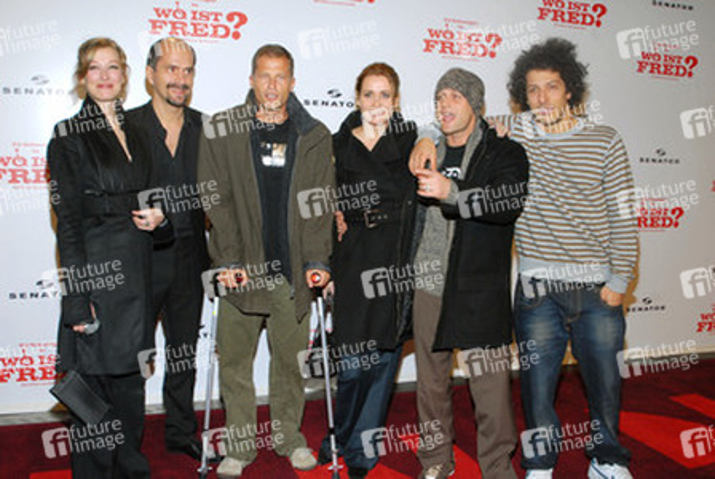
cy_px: 240
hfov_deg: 53.1
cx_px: 358
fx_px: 716
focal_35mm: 36
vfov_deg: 37.0
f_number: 10
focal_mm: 24
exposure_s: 1/250
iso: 400
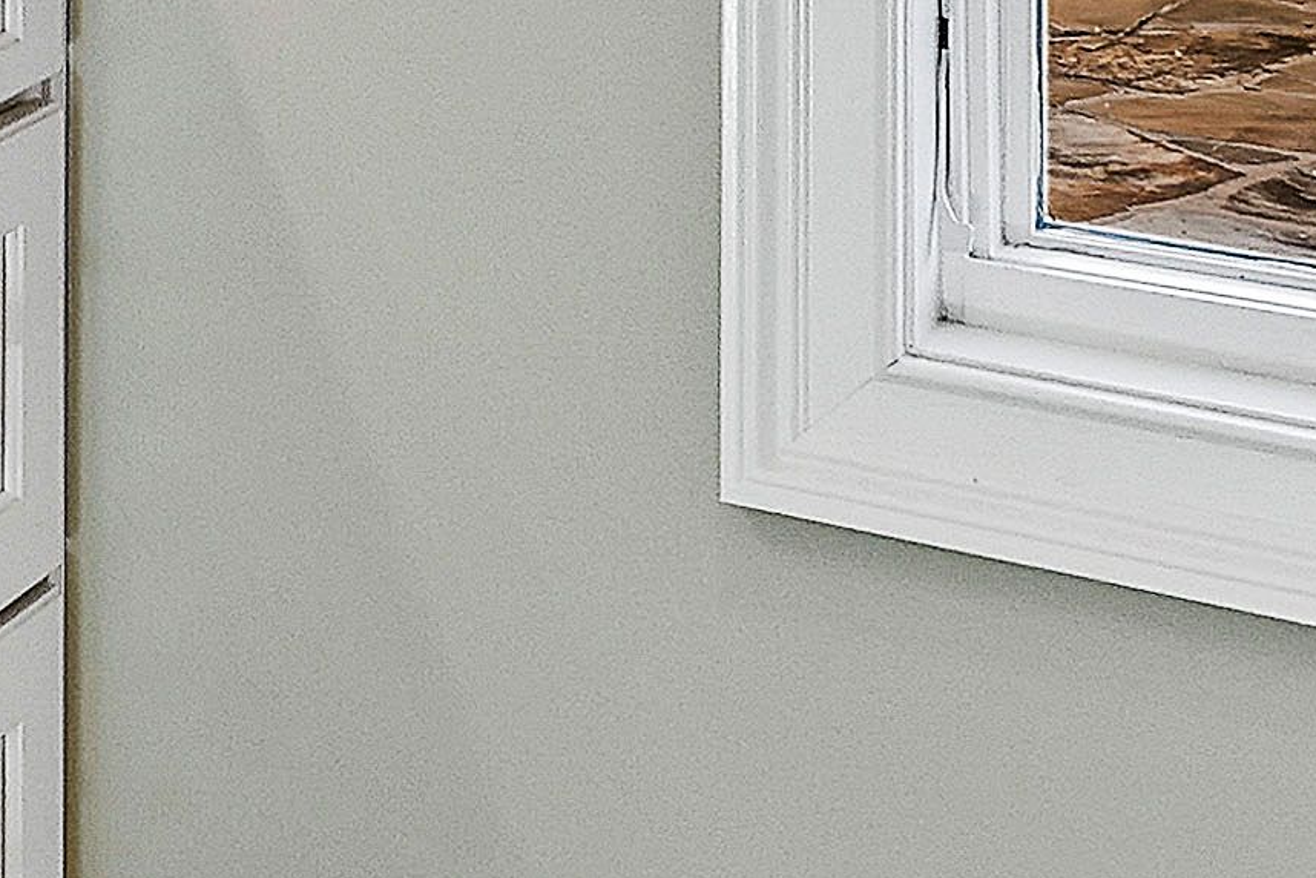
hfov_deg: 19.3
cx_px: -446
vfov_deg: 12.4
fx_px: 3546
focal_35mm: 97
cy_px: -905
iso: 100
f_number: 9
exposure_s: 1/6
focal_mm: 10
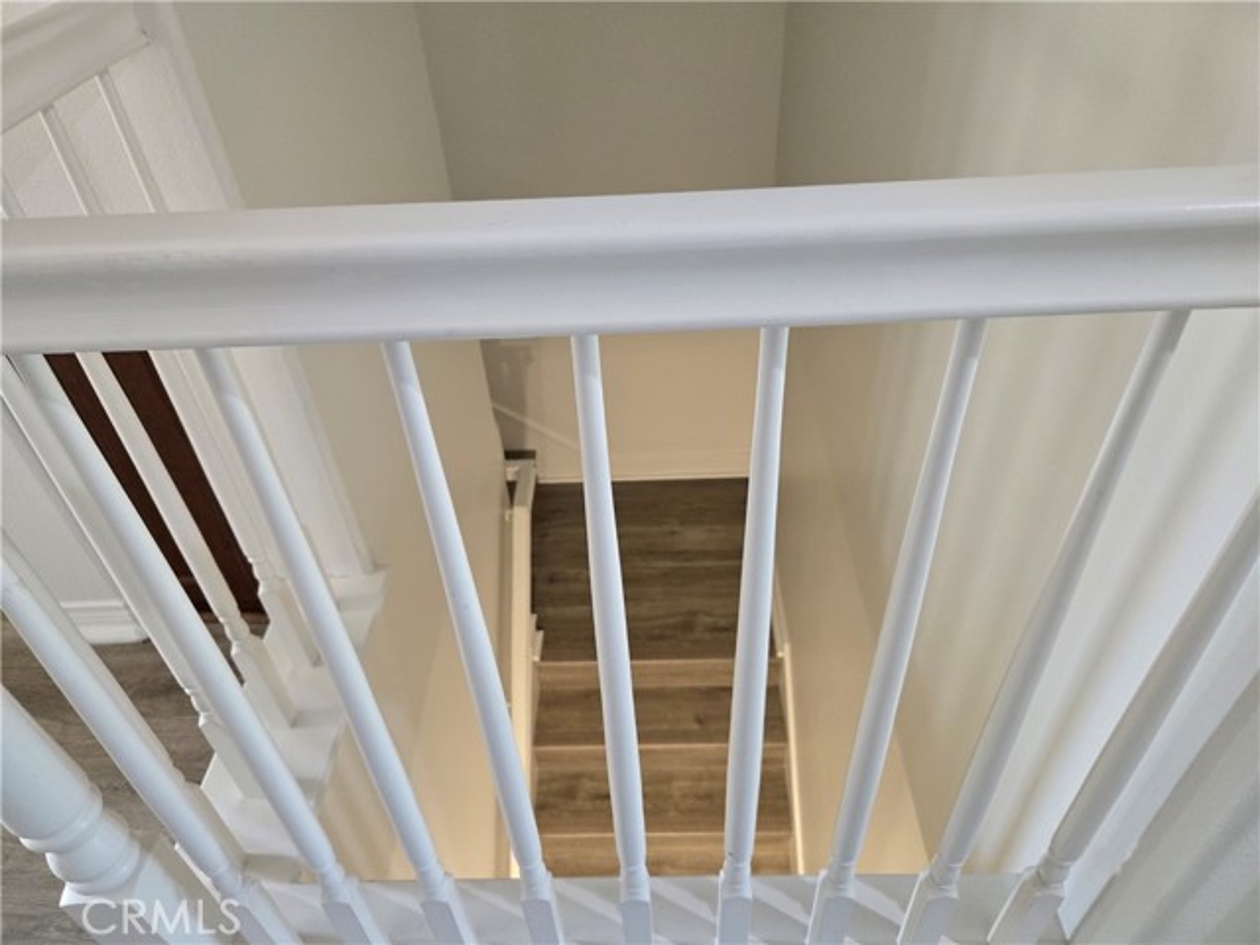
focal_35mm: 23
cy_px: 472
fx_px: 837
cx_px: 630
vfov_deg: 58.9
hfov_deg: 73.9
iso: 640
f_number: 1.8
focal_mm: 5.4
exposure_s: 1/120
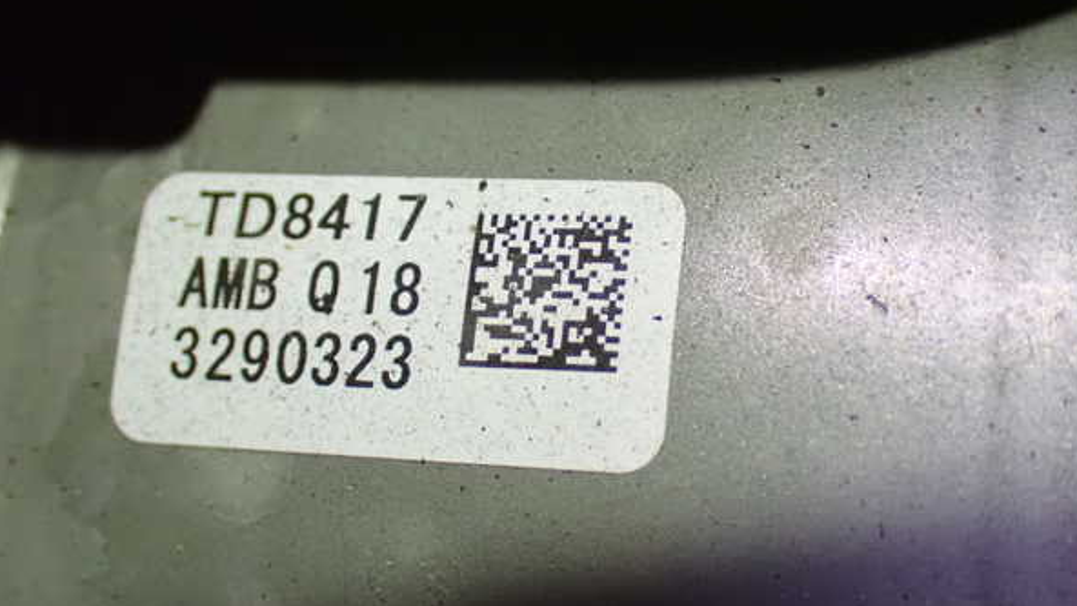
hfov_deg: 32.8
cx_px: 540
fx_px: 1828
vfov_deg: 18.8
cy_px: 297
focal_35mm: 64
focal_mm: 10.35
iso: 1600
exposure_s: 1/40
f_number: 3.5
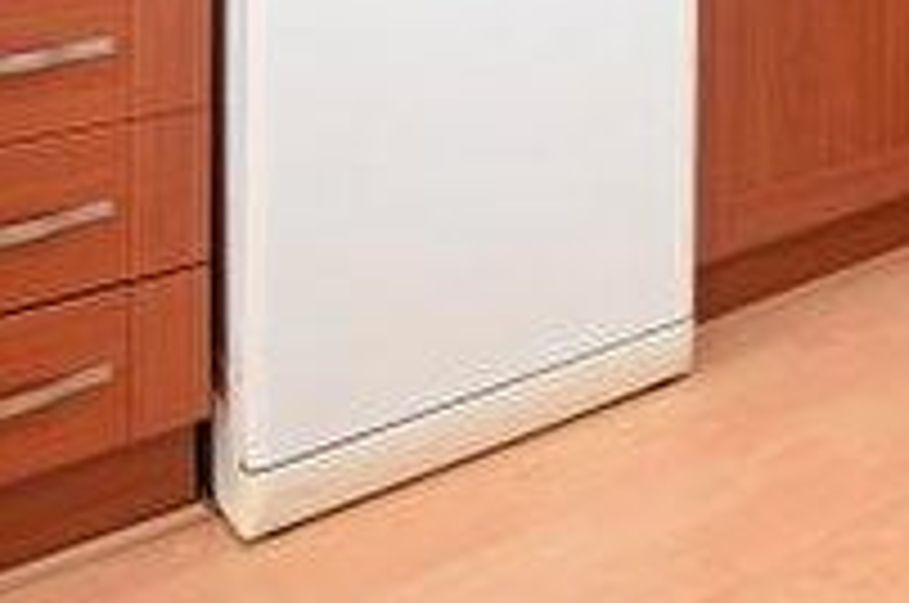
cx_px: 1062
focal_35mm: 52
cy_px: -364
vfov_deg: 20.9
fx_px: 1311
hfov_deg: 32.4
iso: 1000
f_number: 3.5
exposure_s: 1/60
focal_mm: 10
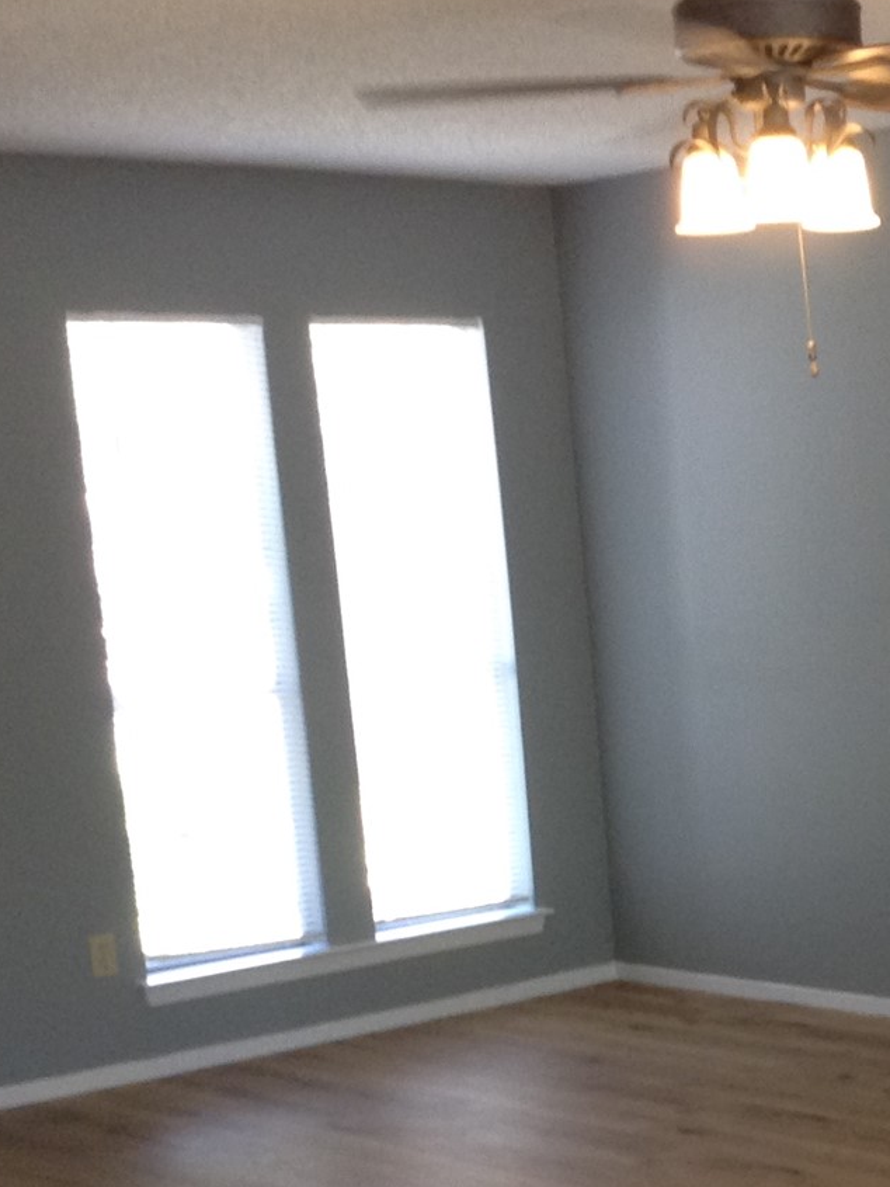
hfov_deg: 17.9
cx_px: 949
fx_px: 2742
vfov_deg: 23.8
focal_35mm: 80
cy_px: 1041
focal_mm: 3.3
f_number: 2.4
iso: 64
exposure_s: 1/24
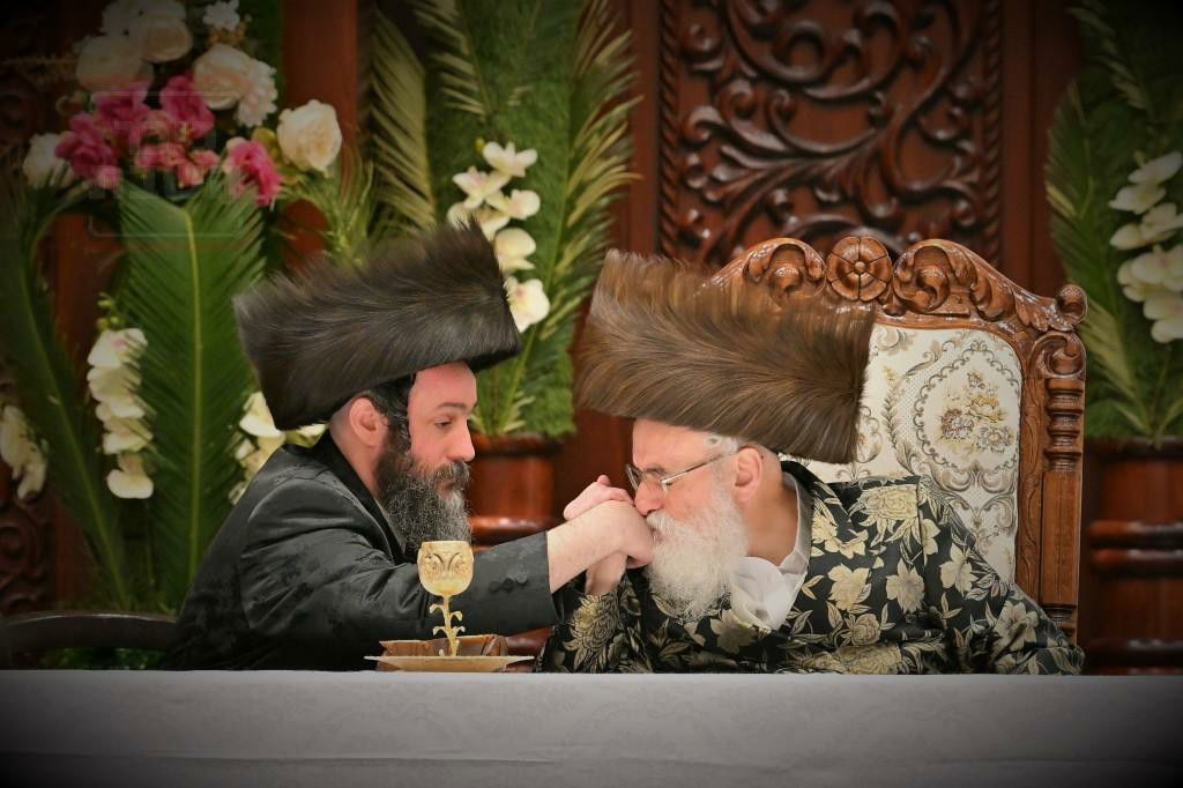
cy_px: 394
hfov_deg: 6.9
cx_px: 592
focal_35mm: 300
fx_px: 9855
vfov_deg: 4.6
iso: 400
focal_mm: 200
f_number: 4
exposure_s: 1/320
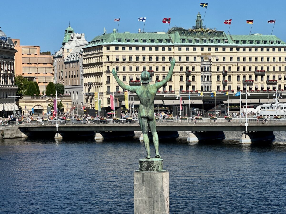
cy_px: 107
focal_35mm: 77
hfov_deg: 25.3
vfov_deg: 19.1
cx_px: 143
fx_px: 636
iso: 32
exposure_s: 1/1043
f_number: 2.8
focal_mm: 9
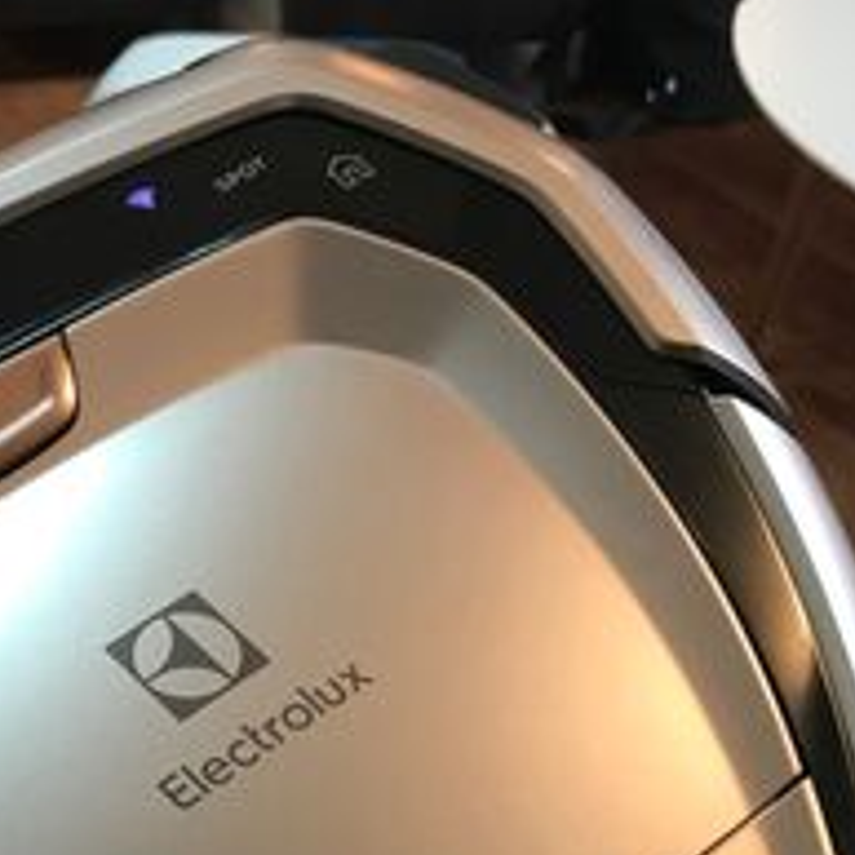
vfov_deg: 24.0
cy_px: 762
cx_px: 40
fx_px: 1956
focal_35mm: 70
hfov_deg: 23.8
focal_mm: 3.99
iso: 50
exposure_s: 1/17
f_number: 1.8
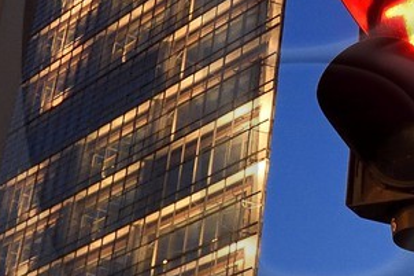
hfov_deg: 18.1
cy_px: 67
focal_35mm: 106
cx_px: 525
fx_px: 1218
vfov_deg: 12.9
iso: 3200
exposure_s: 1/25
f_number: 6.3
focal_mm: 20
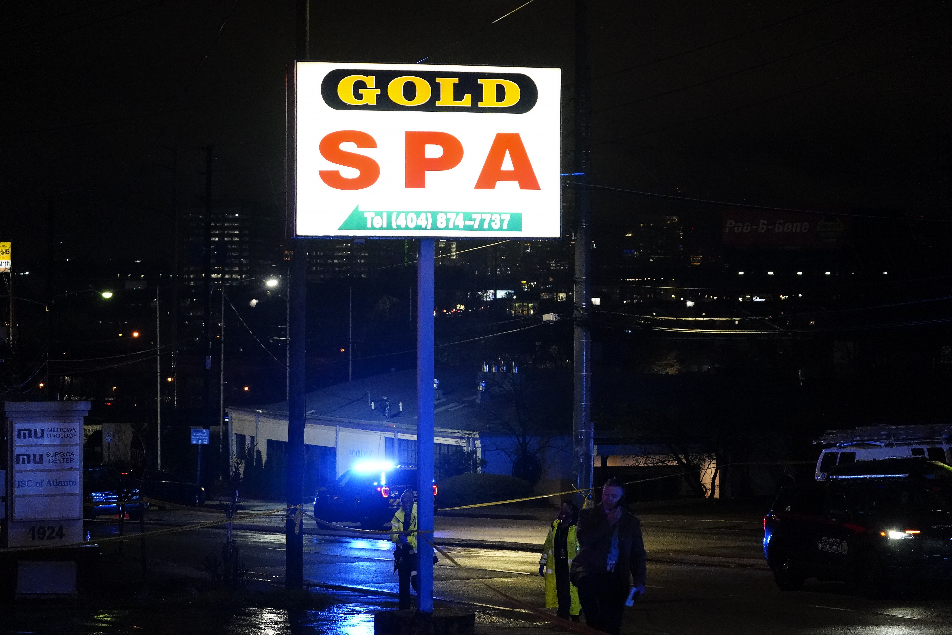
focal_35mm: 100
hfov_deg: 20.4
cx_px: 476
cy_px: 318
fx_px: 2644
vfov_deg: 13.7
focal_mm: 100
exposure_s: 1/200
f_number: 5.6
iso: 12800
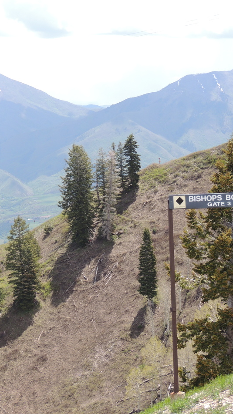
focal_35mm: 110
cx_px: 81
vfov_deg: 19.5
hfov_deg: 11.0
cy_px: 207
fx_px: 1208
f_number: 3.9
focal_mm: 13.3
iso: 100
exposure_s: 1/400
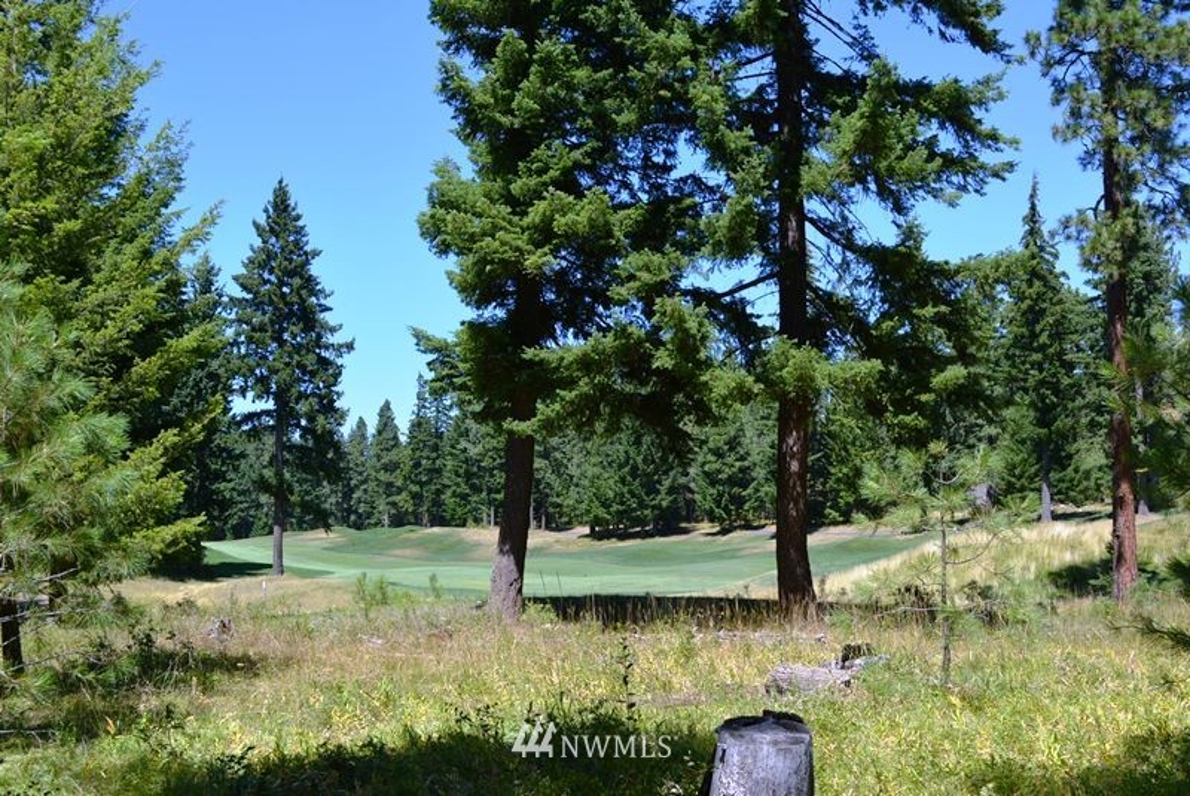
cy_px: 398
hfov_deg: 44.9
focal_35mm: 44
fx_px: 1439
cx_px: 595
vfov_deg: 30.9
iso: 200
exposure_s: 1/250
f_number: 8
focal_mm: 29
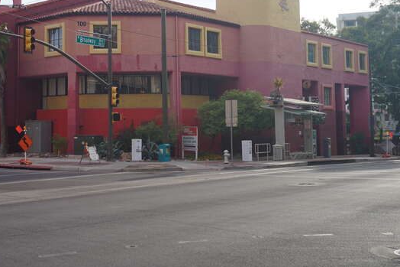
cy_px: 84
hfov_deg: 35.9
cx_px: 136
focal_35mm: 55
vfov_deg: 24.5
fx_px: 611
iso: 100
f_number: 10
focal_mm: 24
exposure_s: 1/100
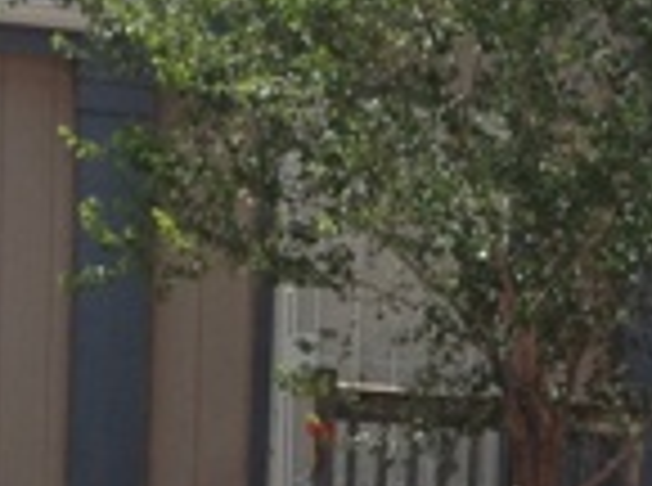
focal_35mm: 155
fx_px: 2912
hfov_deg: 12.7
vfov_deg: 9.4
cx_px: 562
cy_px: 630
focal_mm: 4.28
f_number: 2.4
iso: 50
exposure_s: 1/1126
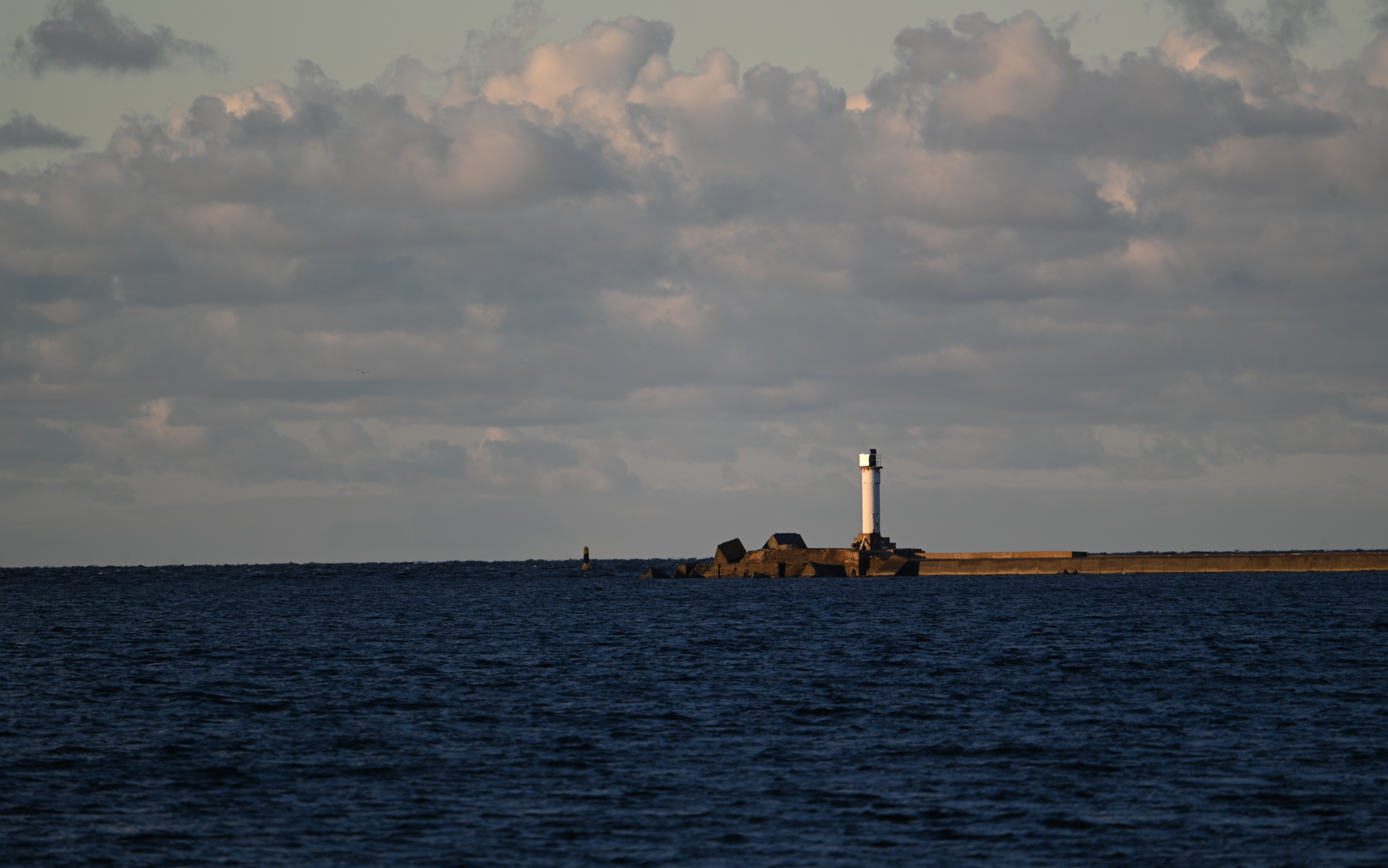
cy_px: 436
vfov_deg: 2.6
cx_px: 694
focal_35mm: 510
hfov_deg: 4.1
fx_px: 19293
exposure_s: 1/200
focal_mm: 500
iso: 100
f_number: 6.7
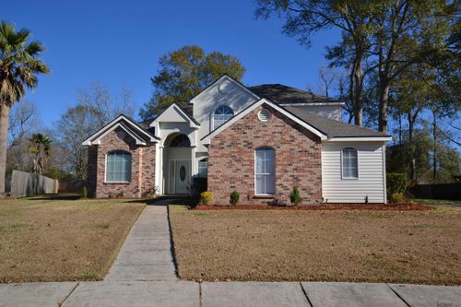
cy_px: 154
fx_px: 365
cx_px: 230
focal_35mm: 28
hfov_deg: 64.6
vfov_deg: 45.6
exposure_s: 1/320
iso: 100
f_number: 9
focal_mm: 19
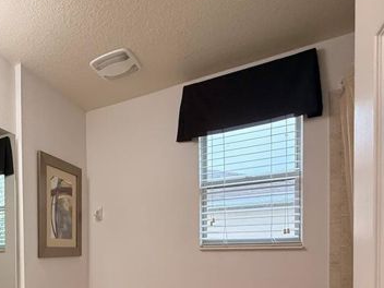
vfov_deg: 45.5
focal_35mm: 28
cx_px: 63
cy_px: 254
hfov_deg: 57.4
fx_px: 311
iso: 400
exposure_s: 1/120
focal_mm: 2.22
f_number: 2.2
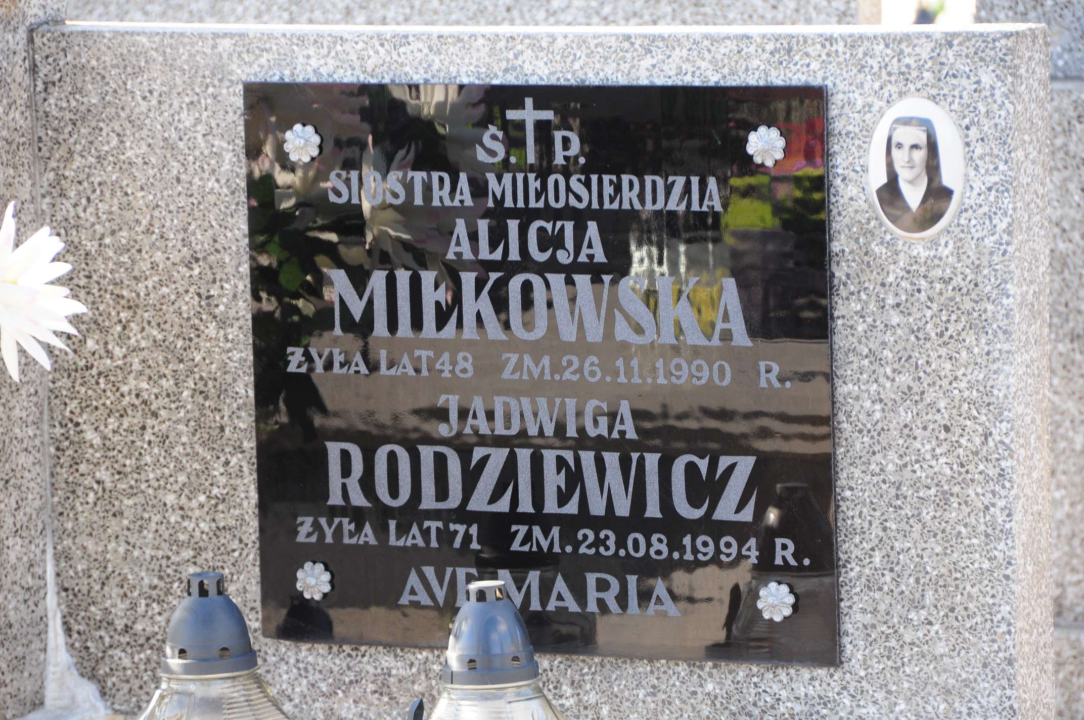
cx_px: 542
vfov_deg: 5.4
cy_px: 360
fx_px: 7669
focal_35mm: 255
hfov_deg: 8.1
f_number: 7.1
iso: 320
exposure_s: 1/100
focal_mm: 170
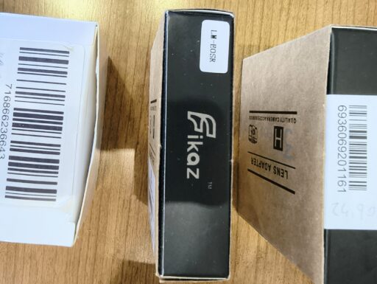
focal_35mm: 24
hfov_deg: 71.5
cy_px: 142
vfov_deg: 56.9
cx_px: 188
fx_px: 262
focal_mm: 1.83
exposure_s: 1/33.3
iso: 674
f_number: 2
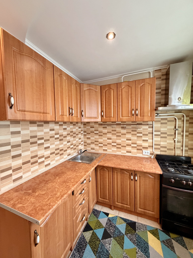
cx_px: 96
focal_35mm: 14
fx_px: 104
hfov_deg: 85.7
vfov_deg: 102.1
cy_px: 129
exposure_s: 1/68
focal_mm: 2.22
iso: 320
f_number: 2.2
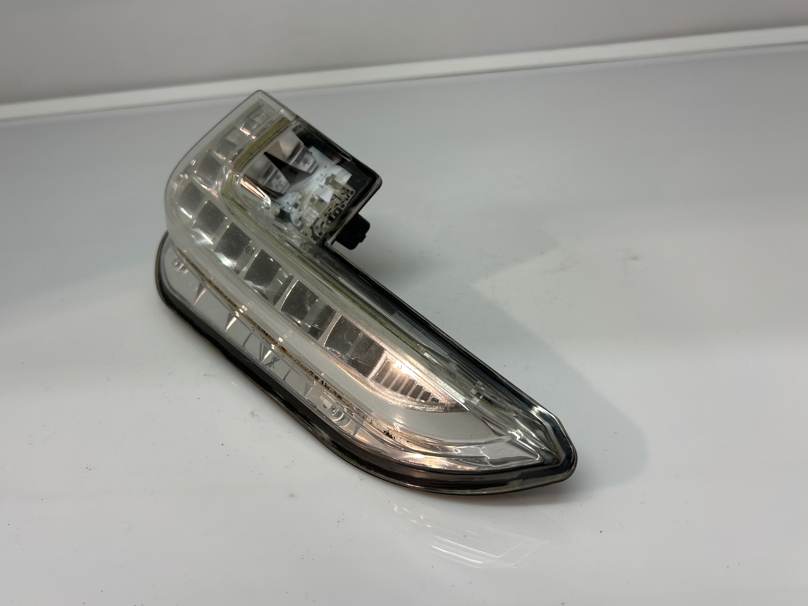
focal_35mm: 27
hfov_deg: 65.3
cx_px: 396
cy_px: 294
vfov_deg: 51.3
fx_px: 630
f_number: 1.5
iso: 40
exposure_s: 1/100
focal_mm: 5.7
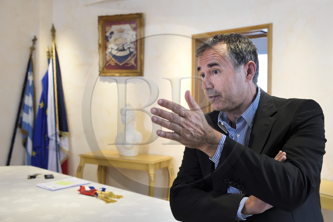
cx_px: 166
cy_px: 111
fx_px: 351
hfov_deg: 50.7
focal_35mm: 38
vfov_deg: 35.0
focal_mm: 38
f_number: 5
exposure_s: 1/60
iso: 1600
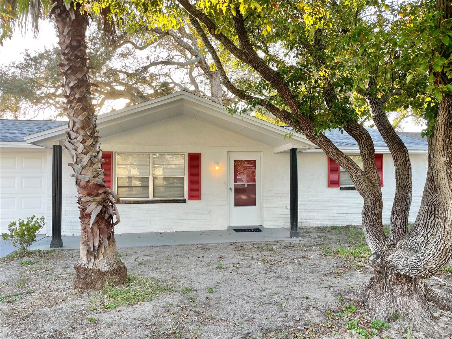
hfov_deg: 67.3
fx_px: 339
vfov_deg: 53.1
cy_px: 170
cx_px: 226
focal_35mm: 26
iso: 32
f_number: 1.6
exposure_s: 1/147
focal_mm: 4.2
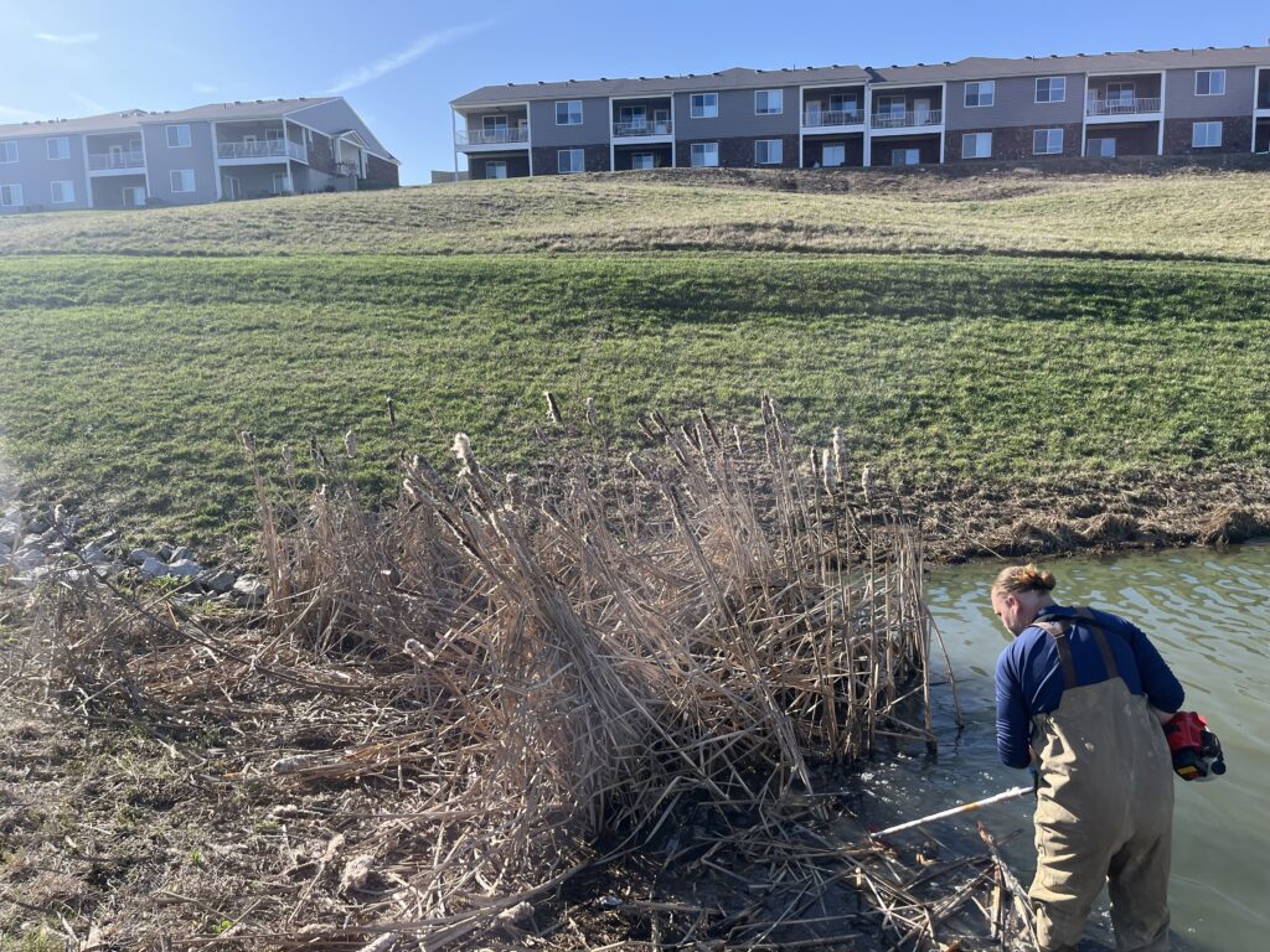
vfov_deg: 53.1
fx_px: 954
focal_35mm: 26
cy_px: 476
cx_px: 635
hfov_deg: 67.3
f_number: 1.6
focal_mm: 5.1
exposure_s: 1/1372
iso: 50
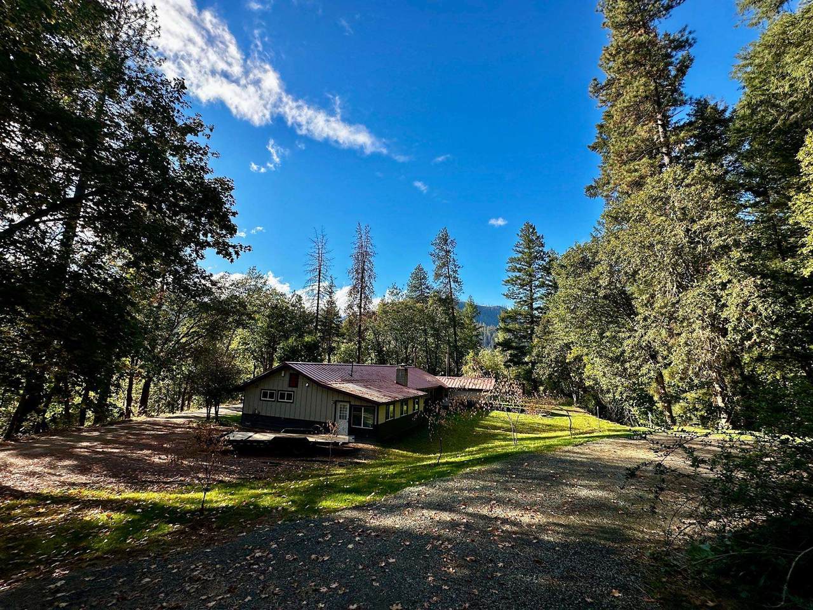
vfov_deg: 85.7
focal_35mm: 14
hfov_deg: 102.1
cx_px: 406
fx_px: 329
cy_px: 305
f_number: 2.2
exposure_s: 1/1072
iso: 40
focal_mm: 2.22
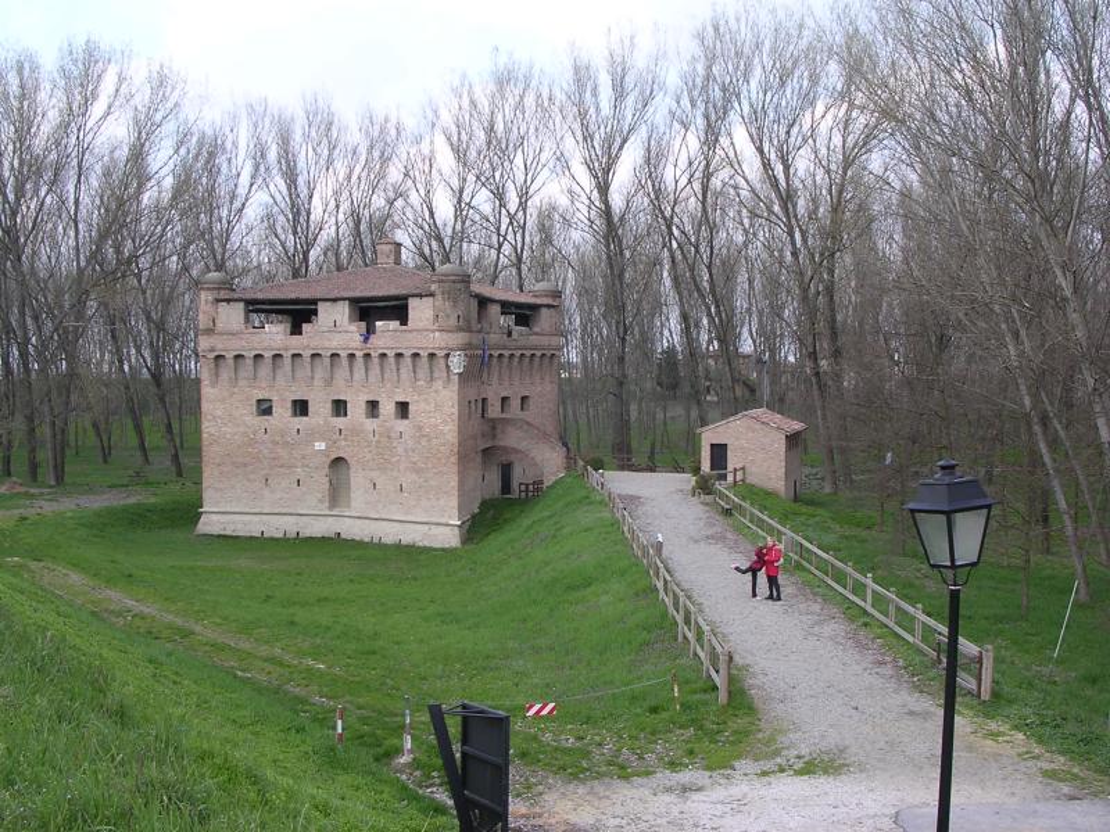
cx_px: 555
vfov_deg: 37.7
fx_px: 1219
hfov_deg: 49.0
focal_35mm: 38
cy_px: 416
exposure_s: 1/135
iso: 100
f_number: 5.6
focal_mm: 5.8
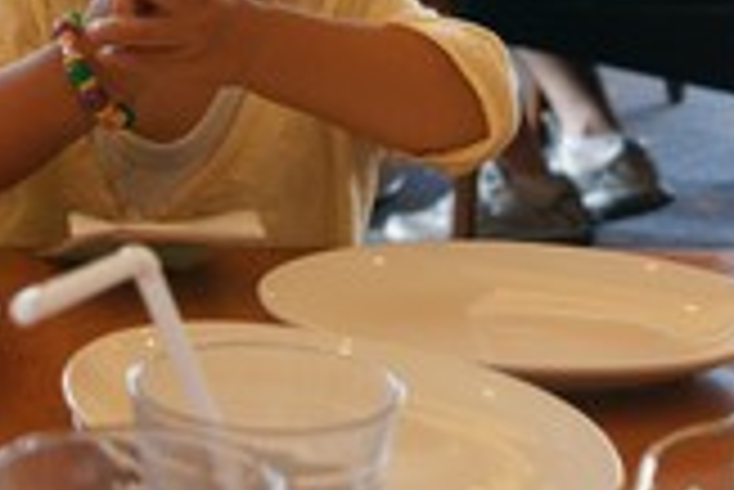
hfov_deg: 18.7
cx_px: 144
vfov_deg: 12.4
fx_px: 2204
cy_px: -128
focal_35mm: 108
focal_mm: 28
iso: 800
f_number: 4.5
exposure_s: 1/100
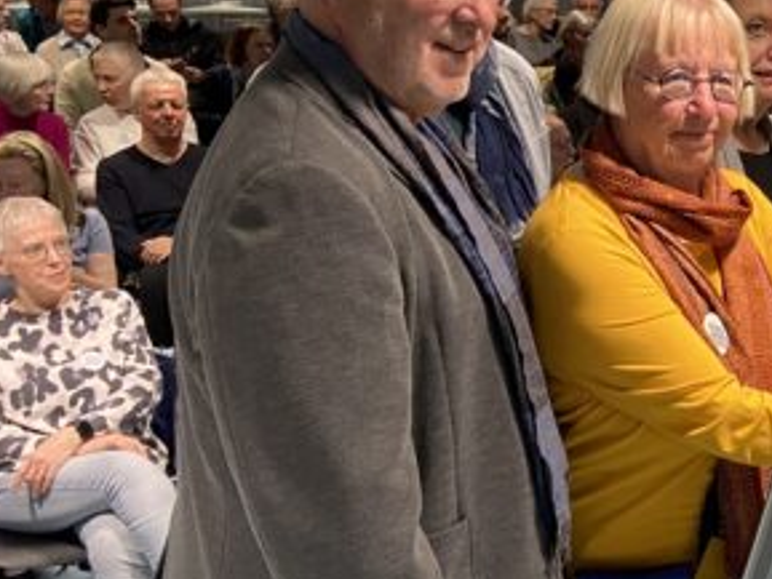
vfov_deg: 20.5
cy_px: 285
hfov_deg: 24.5
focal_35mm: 72
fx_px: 1606
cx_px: 919
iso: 125
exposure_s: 1/60
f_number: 1.8
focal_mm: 4.25
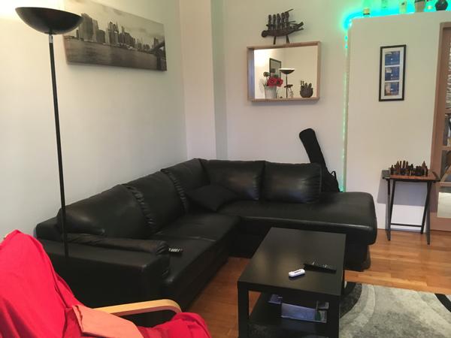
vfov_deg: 48.2
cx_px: 226
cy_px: 169
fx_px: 378
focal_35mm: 29
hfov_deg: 61.7
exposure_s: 1/17
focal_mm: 4.15
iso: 250
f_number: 2.2
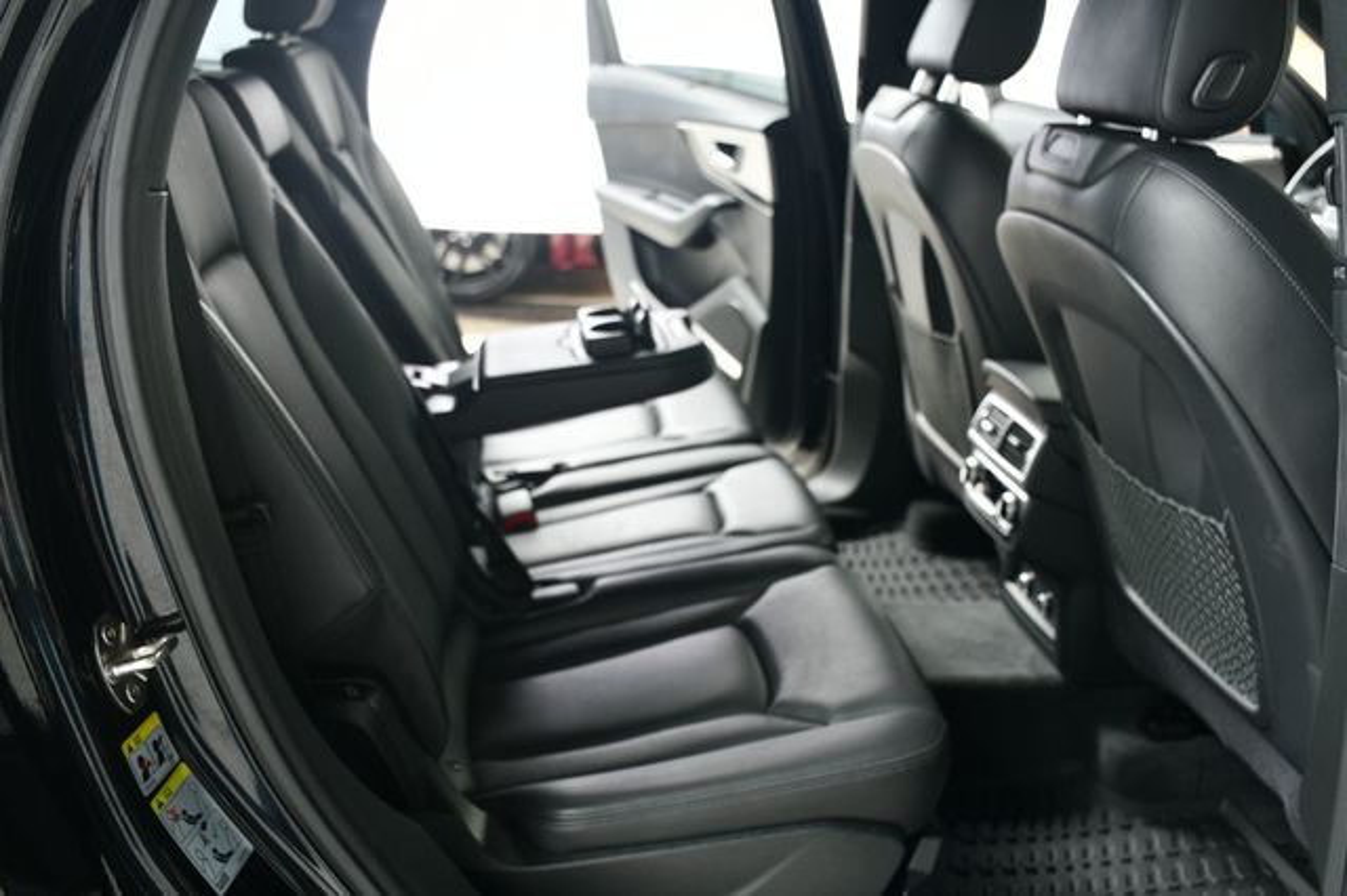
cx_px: 674
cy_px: 448
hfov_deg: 55.8
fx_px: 1271
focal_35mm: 34
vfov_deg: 38.8
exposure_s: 1/160
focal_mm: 23
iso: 100
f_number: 4
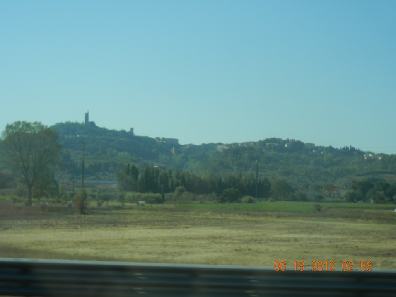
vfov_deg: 16.6
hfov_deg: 22.0
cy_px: 148
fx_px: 1018
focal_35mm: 89
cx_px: 198
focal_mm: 16
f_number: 8.8
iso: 160
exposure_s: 1/260
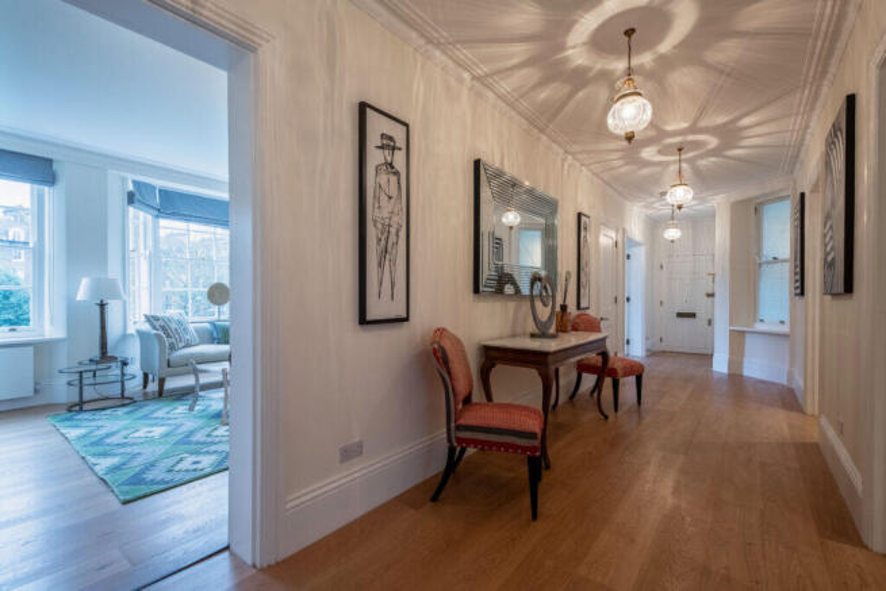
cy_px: 296
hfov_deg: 96.7
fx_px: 394
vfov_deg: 73.8
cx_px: 443
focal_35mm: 16
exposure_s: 1/60
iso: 400
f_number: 8
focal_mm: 16
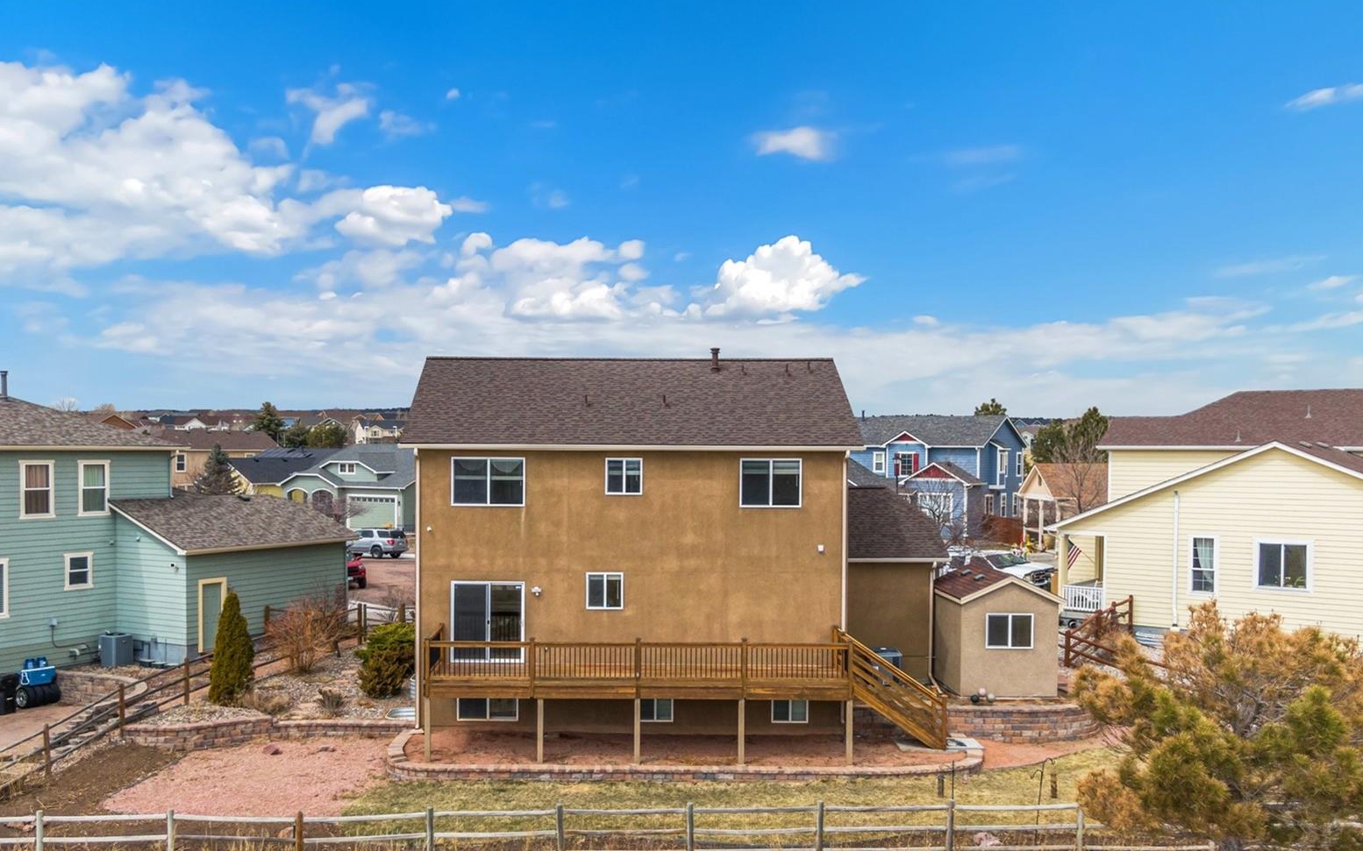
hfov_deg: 54.0
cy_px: 514
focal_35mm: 36
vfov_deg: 35.2
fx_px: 1337
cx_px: 667
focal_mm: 5.57
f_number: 3.2
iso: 100
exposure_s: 1/30
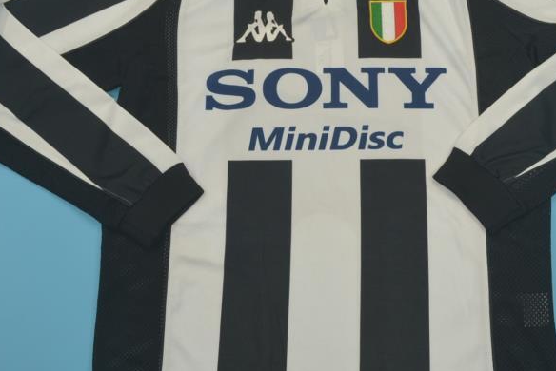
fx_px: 943
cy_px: 169
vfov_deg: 22.3
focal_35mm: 61
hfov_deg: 32.8
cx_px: 322
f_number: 6.3
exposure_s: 1/60
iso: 200
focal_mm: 22
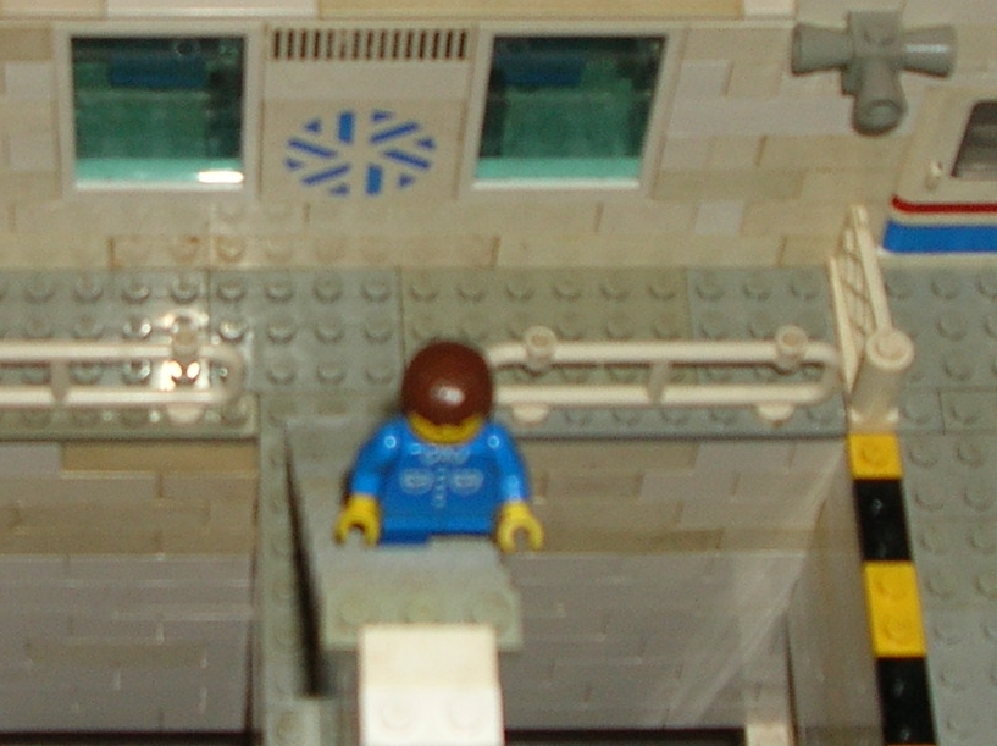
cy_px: 139
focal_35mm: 112
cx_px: 247
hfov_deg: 17.5
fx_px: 3222
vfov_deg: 13.1
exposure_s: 1/60.1
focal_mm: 6.6
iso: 50
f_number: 3
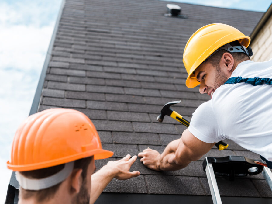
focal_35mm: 55
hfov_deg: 34.9
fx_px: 432
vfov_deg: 26.6
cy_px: 104
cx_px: 155
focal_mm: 50
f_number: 3.5
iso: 100
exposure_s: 1/1250
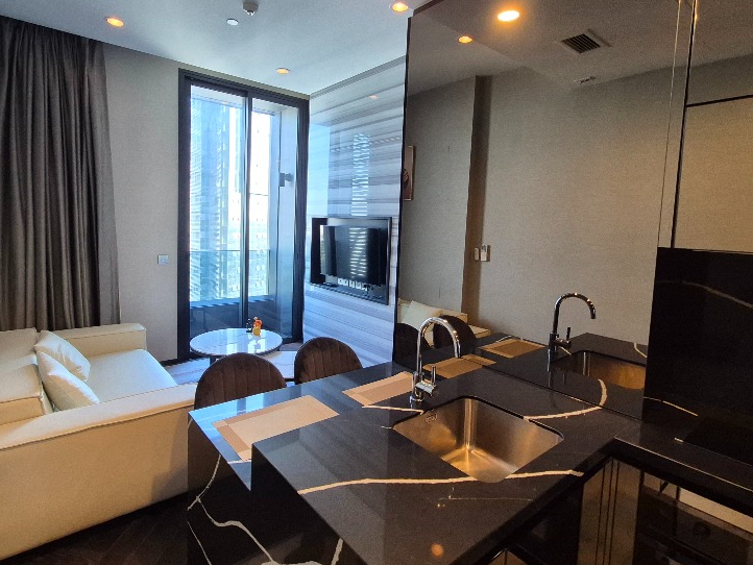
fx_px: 392
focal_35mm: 18
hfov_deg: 87.4
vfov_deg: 71.5
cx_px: 336
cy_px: 259
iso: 500
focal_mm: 1.74
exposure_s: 1/50
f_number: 2.2
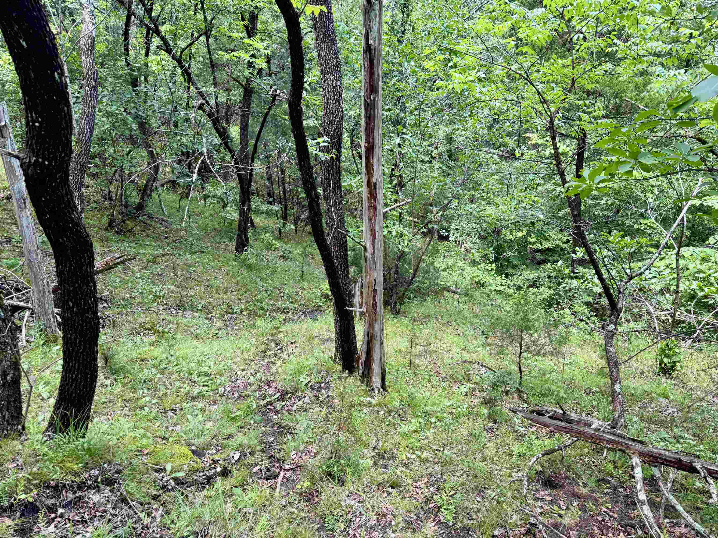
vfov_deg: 56.8
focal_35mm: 24
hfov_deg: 71.6
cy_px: 269
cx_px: 359
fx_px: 498
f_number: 1.78
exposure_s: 1/142
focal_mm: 6.76
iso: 64
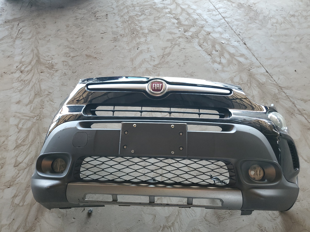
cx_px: 155
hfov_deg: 67.3
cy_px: 116
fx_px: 233
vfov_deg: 53.1
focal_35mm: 26
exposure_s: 1/120
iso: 94
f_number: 1.5
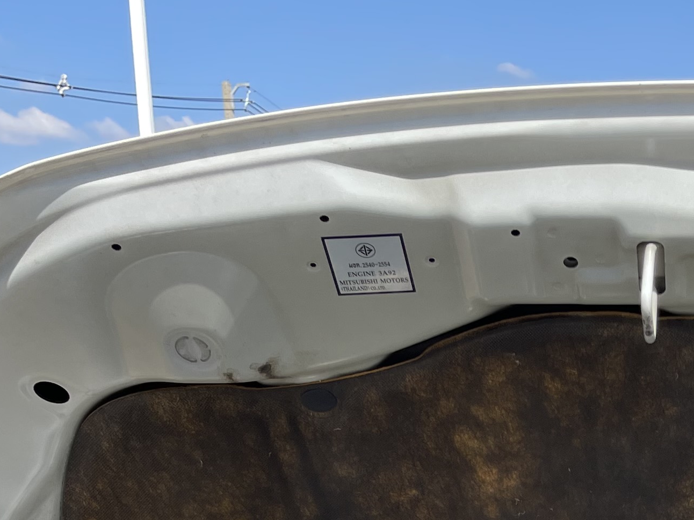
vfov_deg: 17.0
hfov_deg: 23.9
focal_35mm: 78
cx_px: 707
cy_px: 801
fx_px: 1564
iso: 32
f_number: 1.6
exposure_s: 1/2203
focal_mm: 5.1
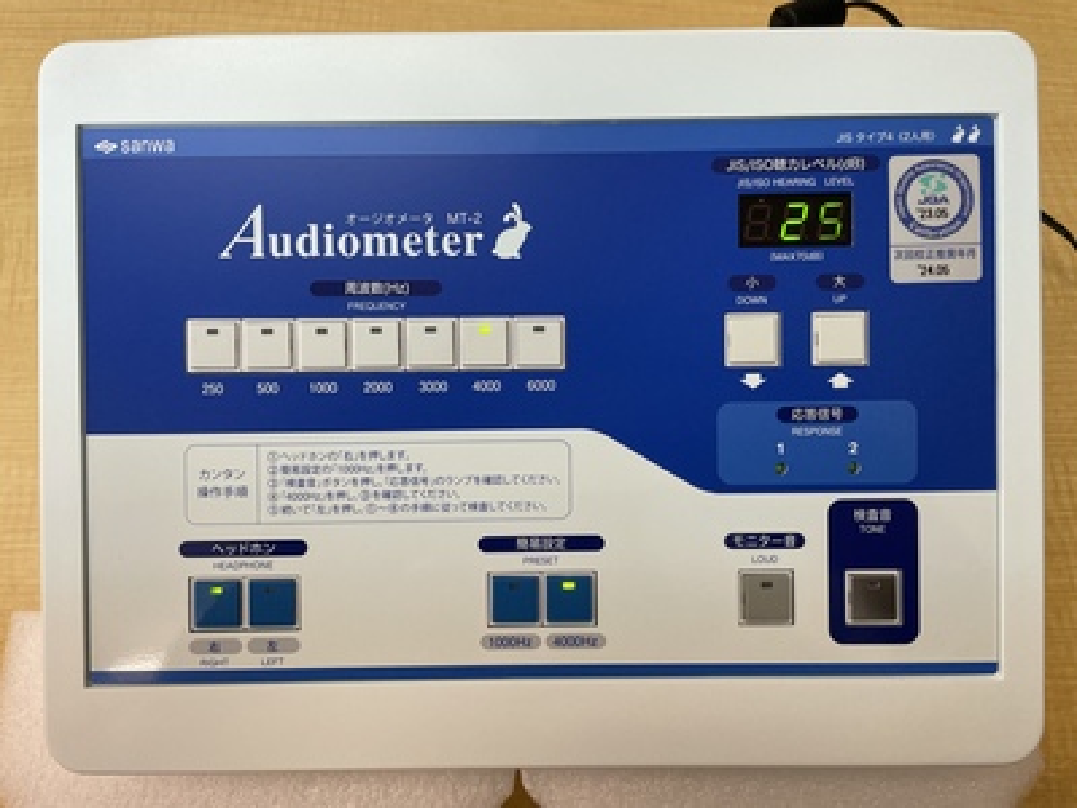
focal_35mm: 26
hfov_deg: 67.3
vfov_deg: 53.1
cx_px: 538
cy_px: 404
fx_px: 809
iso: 64
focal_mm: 4.2
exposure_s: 1/100
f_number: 1.6
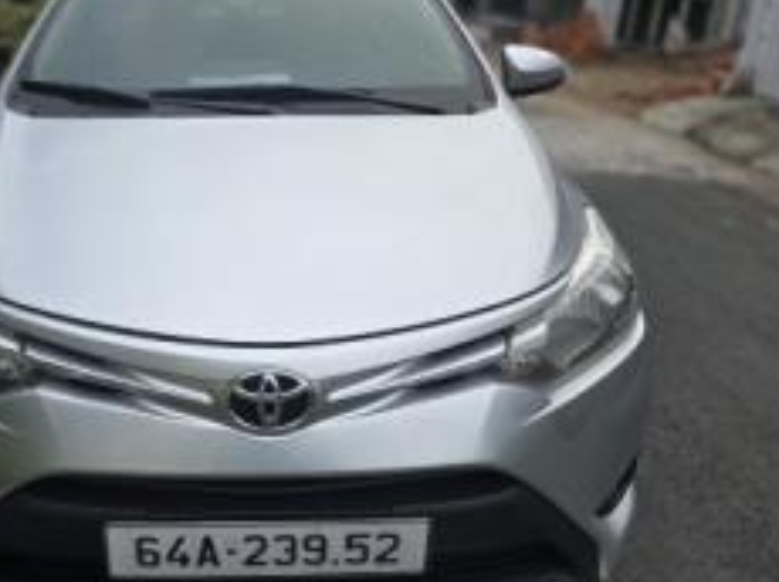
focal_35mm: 35
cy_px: 247
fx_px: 787
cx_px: 227
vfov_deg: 40.5
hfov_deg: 51.1
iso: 80
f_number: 1.7
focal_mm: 6.3
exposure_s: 1/1269
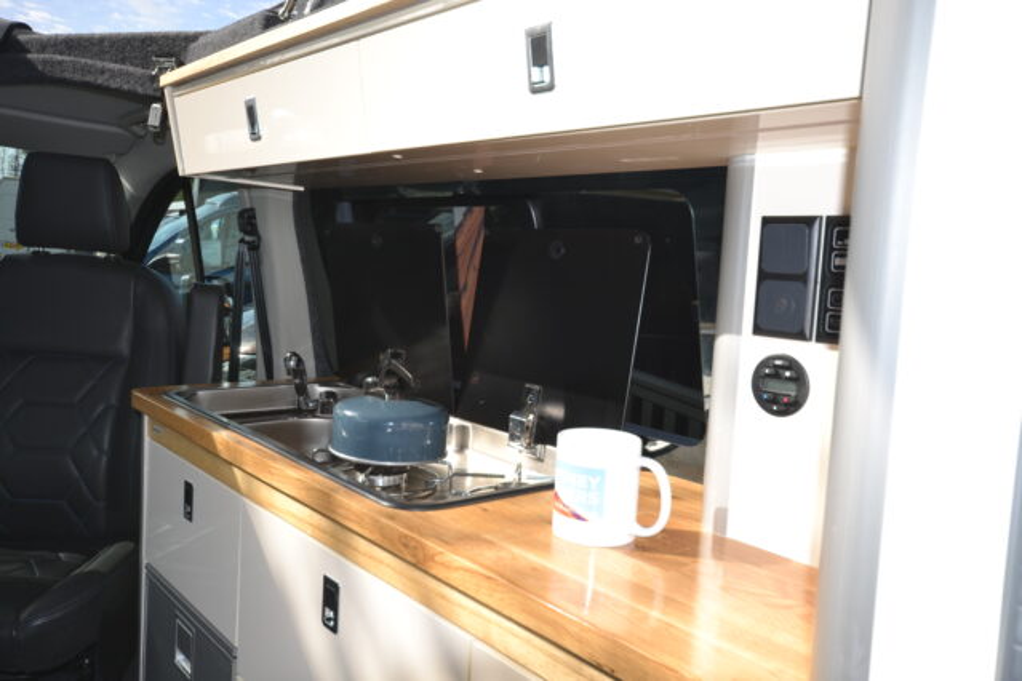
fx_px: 766
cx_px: 511
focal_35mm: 27
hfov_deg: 67.4
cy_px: 340
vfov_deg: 47.9
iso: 100
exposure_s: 1/200
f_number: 6.3
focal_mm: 18
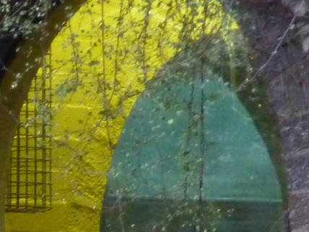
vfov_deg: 2.0
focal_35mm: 732
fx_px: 6534
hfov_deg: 2.7
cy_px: 379
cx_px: -12
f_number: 4.5
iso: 800
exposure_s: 1/30
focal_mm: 32.1
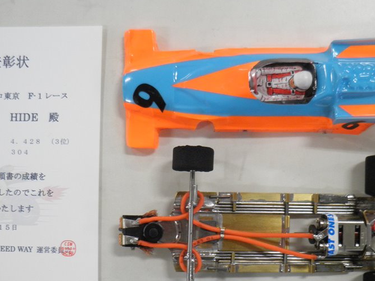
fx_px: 466
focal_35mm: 43
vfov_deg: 33.4
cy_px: 182
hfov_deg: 43.8
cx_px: 197
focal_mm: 5
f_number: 3.2
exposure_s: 1/20
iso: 200
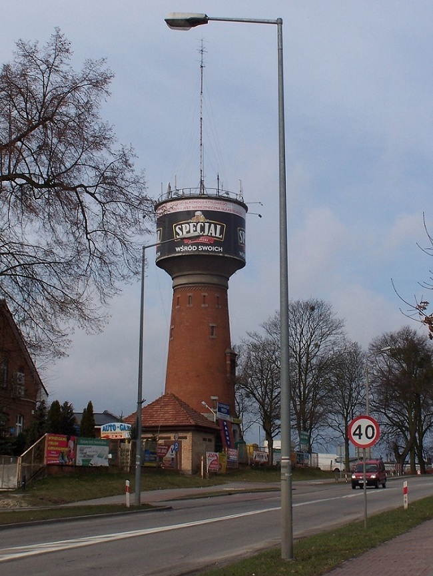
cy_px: 288
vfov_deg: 28.9
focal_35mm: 67
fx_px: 1116
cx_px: 216
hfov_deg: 22.0
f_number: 6.3
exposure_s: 1/350
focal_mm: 11.1
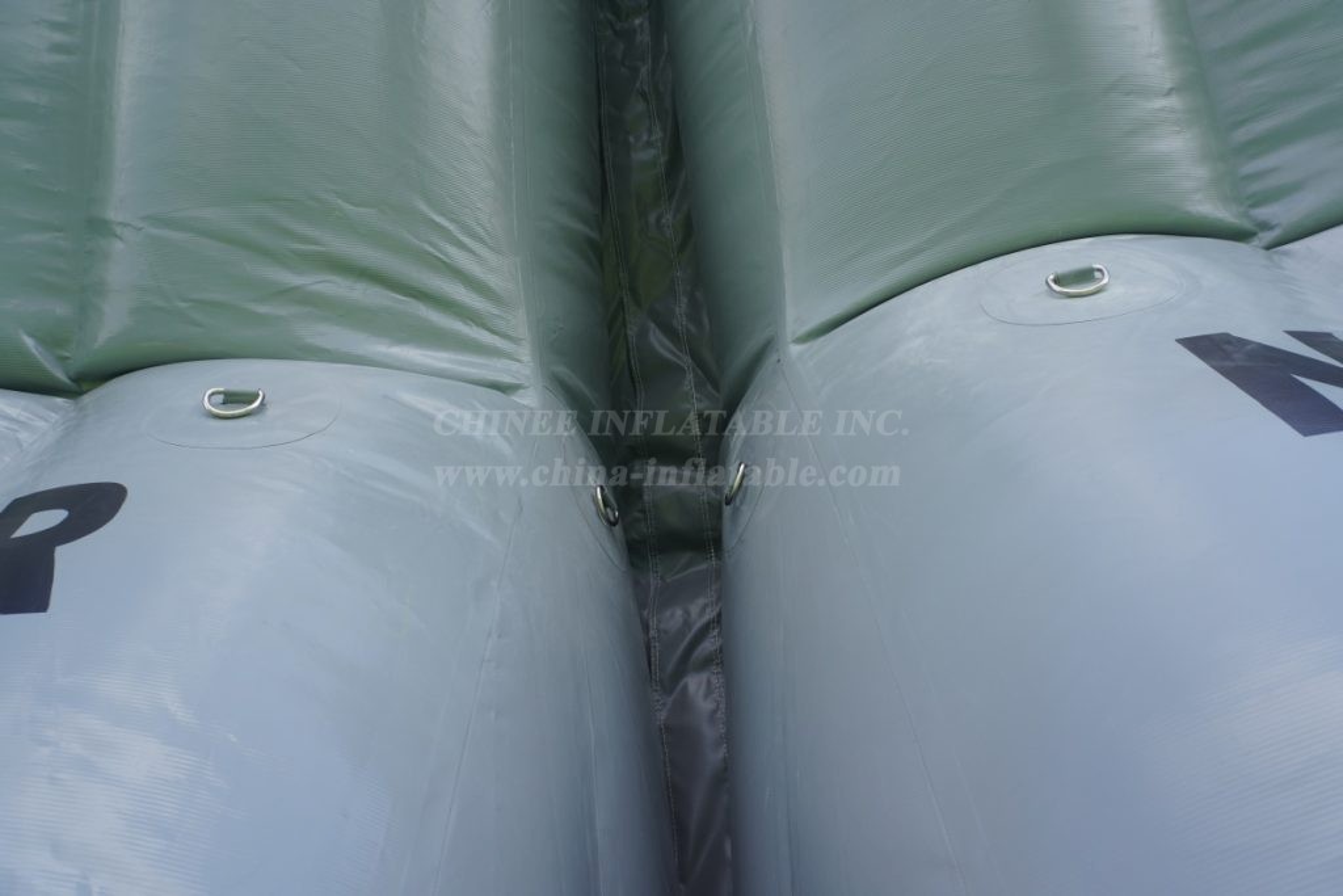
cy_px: 448
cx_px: 672
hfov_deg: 73.7
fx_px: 895
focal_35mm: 24
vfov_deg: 53.1
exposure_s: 1/160
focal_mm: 16
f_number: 6.3
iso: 100
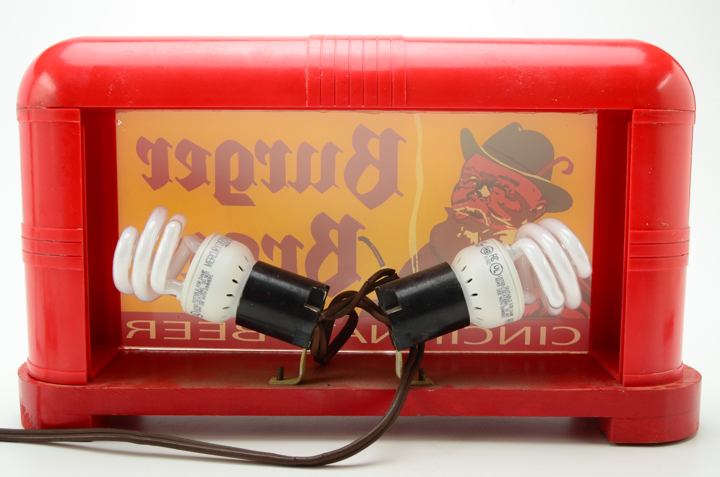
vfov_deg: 29.7
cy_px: 238
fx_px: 898
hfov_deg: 43.7
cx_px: 360
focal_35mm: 45
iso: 100
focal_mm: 30
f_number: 18
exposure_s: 1/160
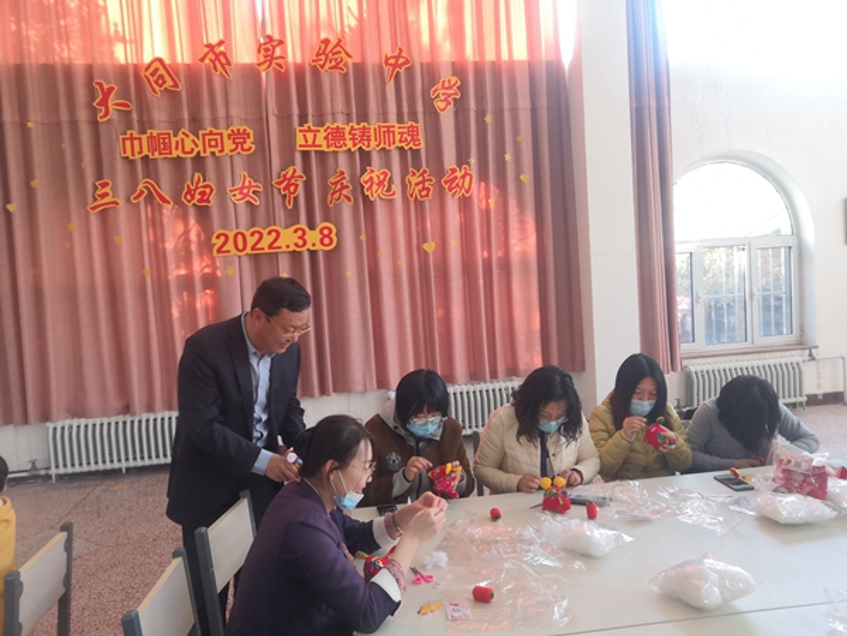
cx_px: 424
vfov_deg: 51.4
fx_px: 661
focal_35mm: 27
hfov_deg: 65.3
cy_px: 318
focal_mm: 3.95
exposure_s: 1/50
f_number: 1.8
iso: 160
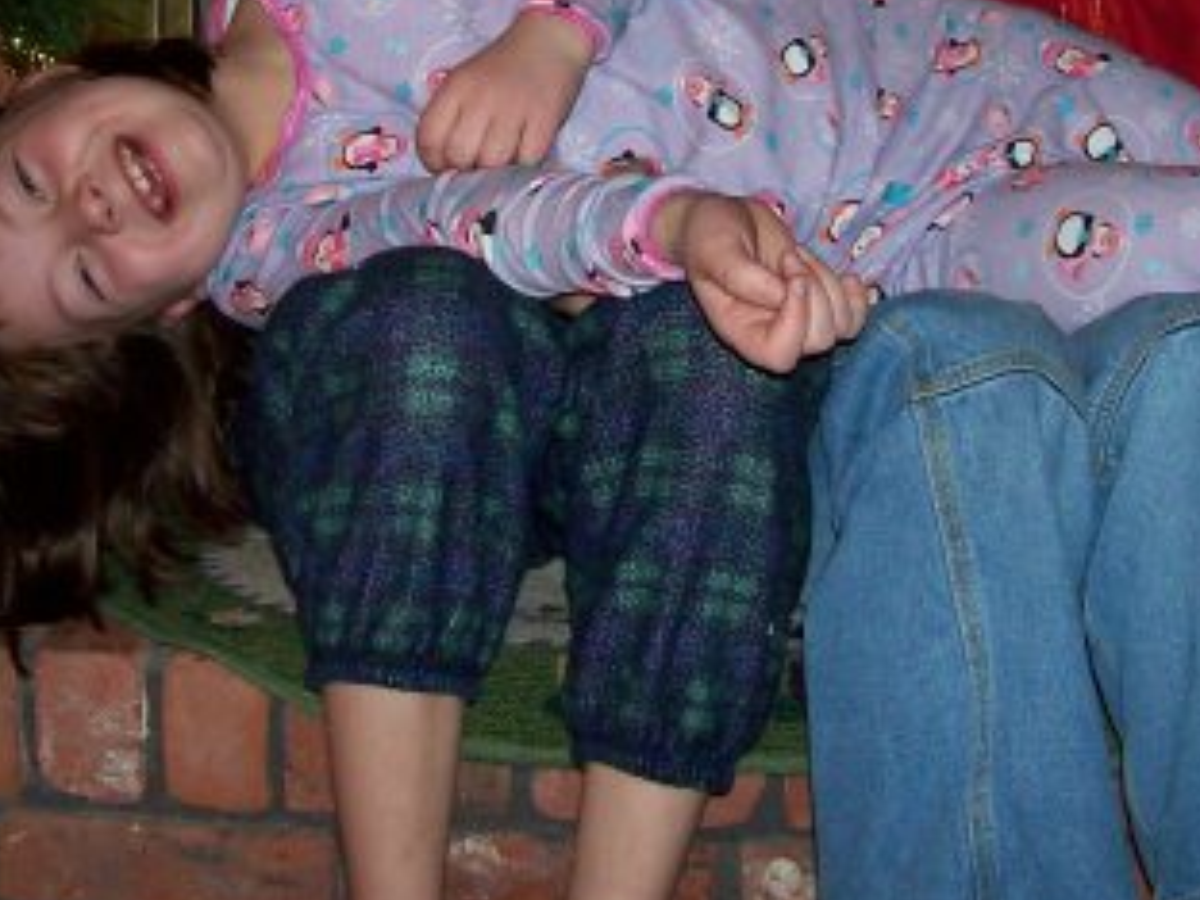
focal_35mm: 74
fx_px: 2565
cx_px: 552
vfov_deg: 19.5
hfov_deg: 26.3
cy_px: 85
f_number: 2.7
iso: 80
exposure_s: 1/45.3
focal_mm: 6
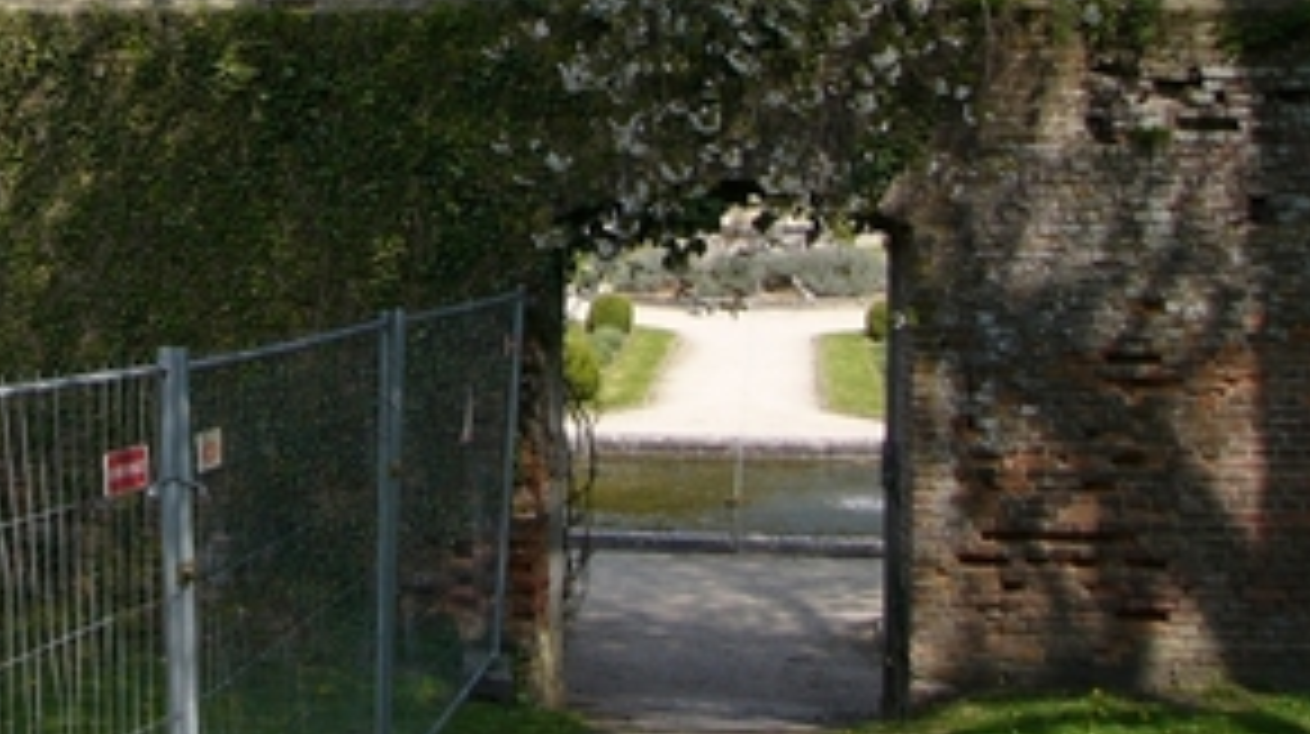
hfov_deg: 25.4
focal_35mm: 81
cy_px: -248
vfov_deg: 14.2
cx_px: 117
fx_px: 2811
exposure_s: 1/400
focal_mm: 6
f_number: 4
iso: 50
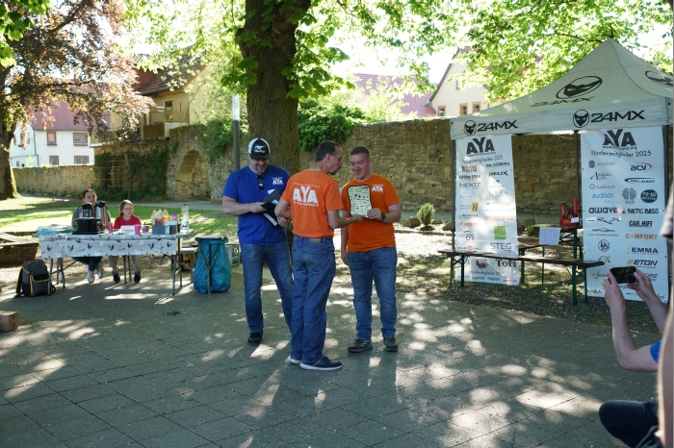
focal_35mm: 35
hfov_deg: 54.5
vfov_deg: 37.8
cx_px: 337
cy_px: 224
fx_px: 655
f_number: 4.5
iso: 500
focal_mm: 35
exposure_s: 1/250
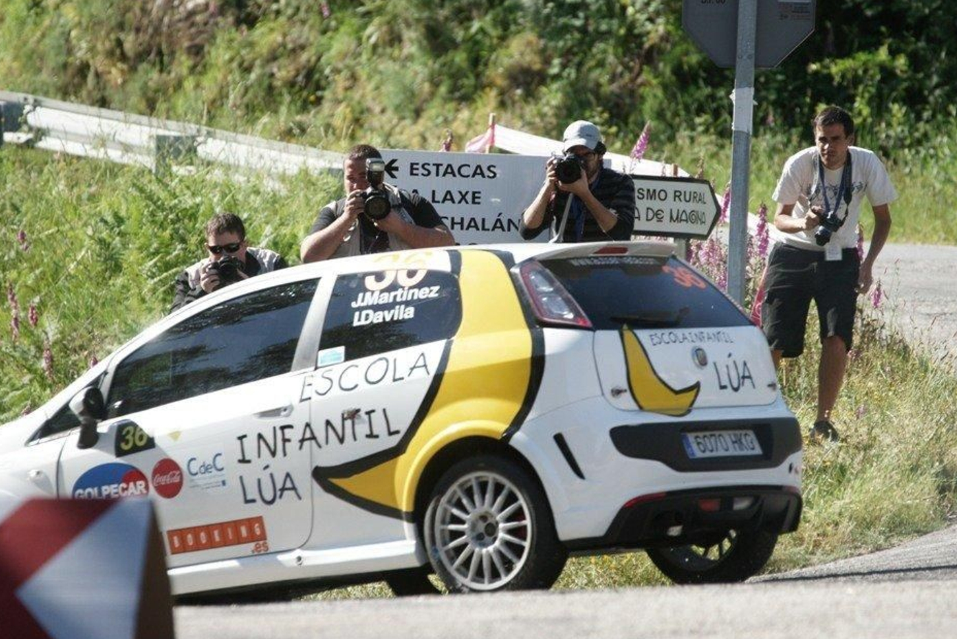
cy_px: 301
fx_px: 10555
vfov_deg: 3.5
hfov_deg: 5.2
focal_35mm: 397
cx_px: 489
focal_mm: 360
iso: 800
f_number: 5.6
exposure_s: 1/1600
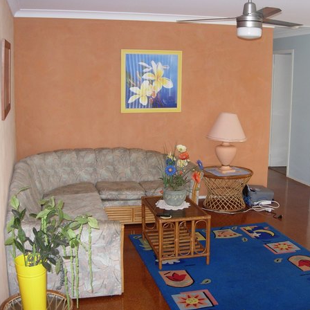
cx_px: 183
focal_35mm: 45
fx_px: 456
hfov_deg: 37.4
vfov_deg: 37.6
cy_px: 155
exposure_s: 1/49.3
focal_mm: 7.8
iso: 122
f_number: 2.8
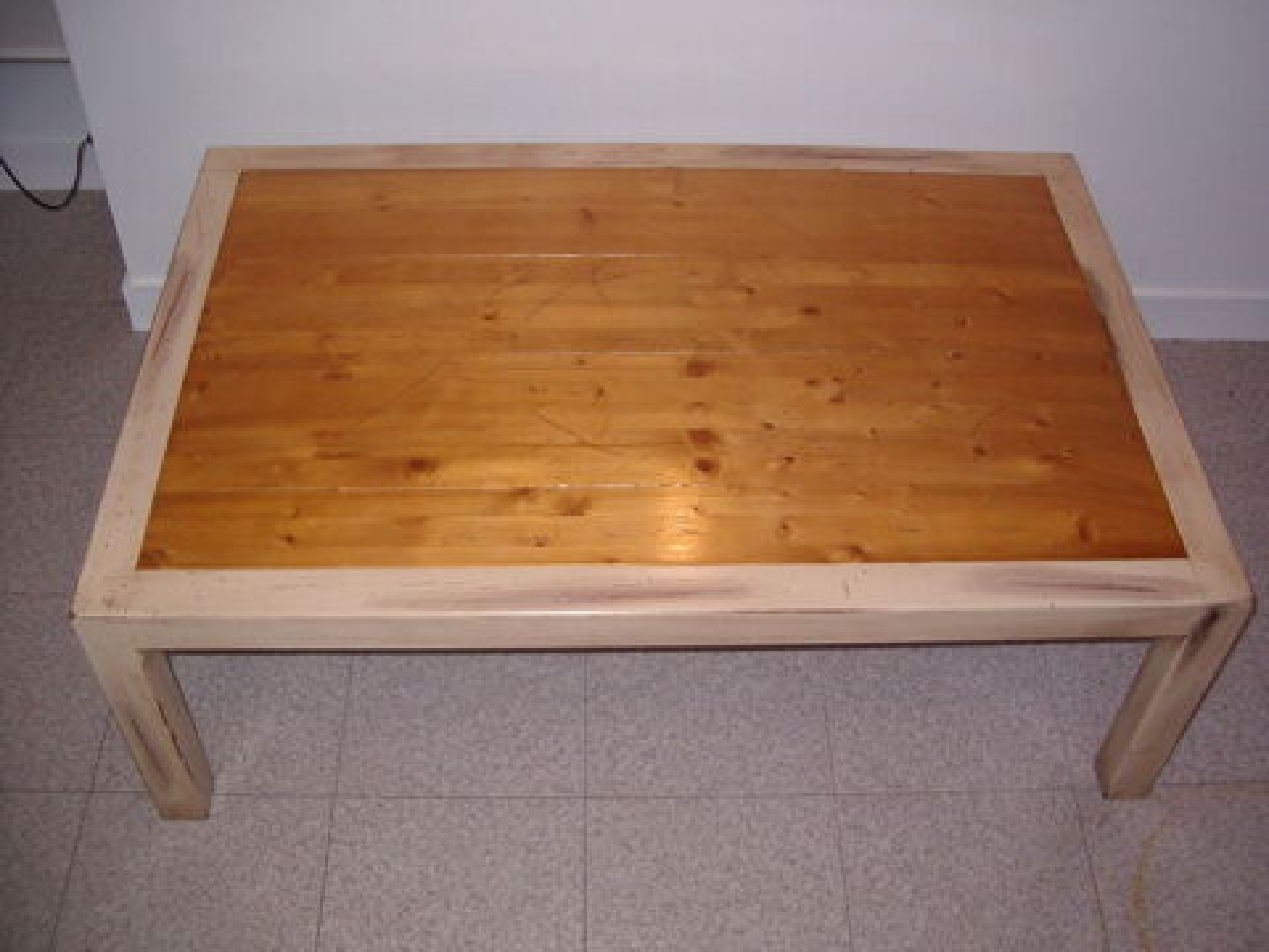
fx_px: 1393
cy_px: 476
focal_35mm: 38
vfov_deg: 37.7
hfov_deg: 49.0
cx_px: 634
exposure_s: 1/60
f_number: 2.6
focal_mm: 5.8
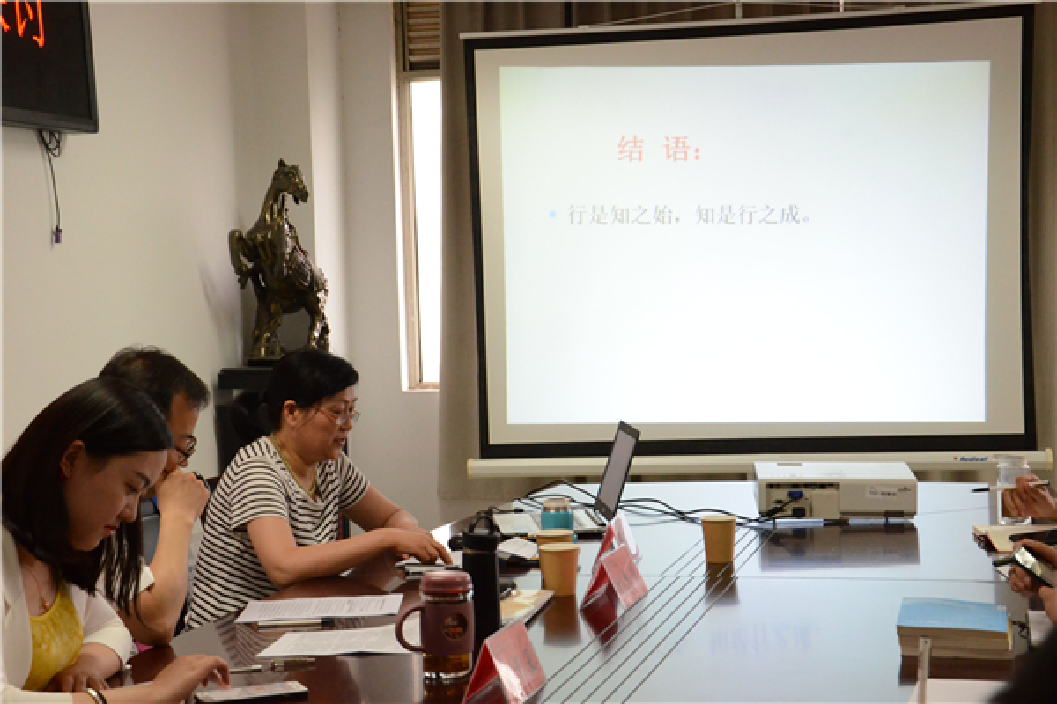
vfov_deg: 20.2
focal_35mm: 68
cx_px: 528
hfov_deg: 29.9
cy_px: 352
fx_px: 1982
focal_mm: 45
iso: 3200
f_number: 8
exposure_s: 1/80
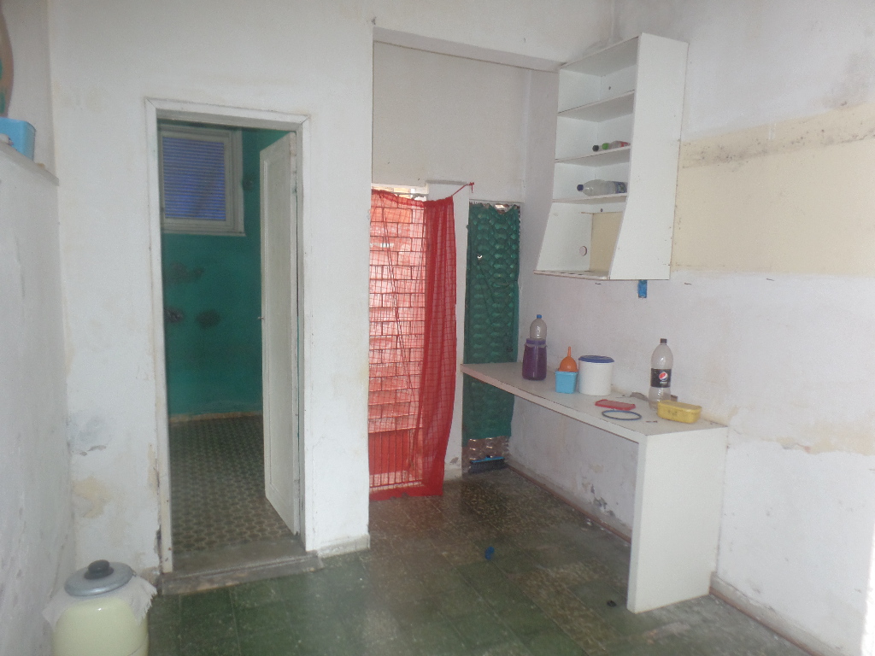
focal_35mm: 23
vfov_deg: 58.9
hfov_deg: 73.9
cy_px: 328
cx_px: 438
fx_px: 581
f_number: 2.8
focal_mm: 4.1
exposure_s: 1/30
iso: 160
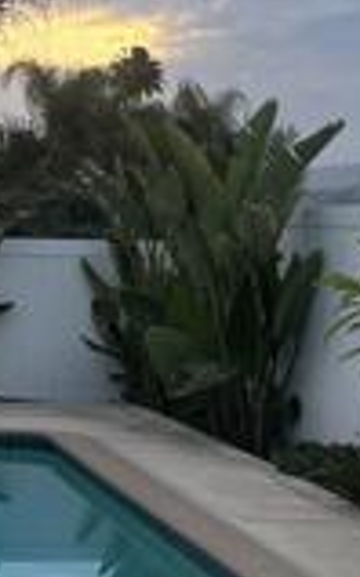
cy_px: 287
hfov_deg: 11.5
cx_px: -84
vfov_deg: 18.8
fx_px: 1747
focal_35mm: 111
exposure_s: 1/452
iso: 50
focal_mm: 5.1
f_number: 1.6
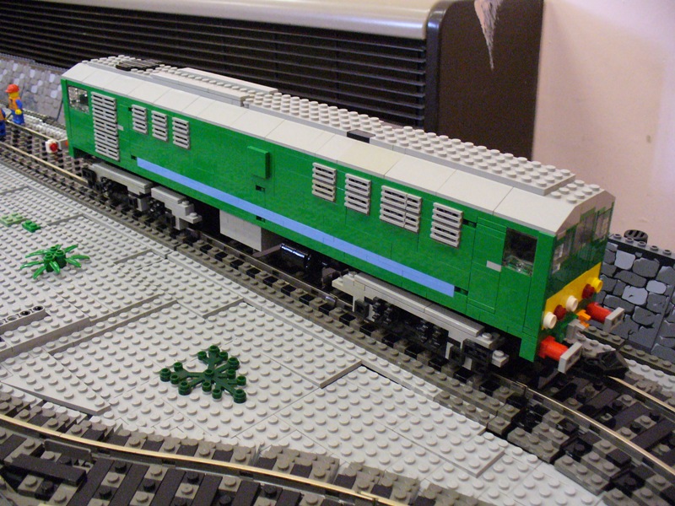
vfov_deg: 38.7
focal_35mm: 37
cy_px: 253
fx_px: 721
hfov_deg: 50.1
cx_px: 338
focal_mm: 6.1
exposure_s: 1/25
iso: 400
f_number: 2.8
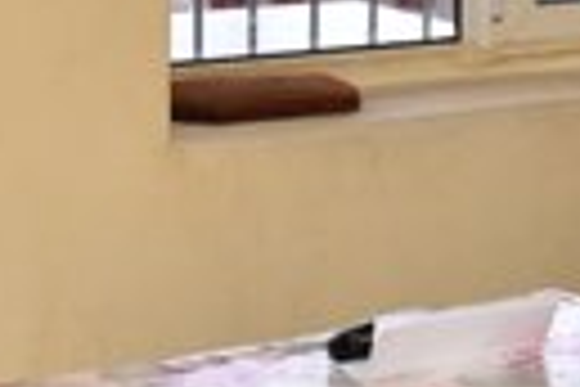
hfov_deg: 10.6
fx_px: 2884
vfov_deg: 7.5
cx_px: 1120
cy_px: -214
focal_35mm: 179
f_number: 6.3
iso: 800
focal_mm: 36
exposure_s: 1/80
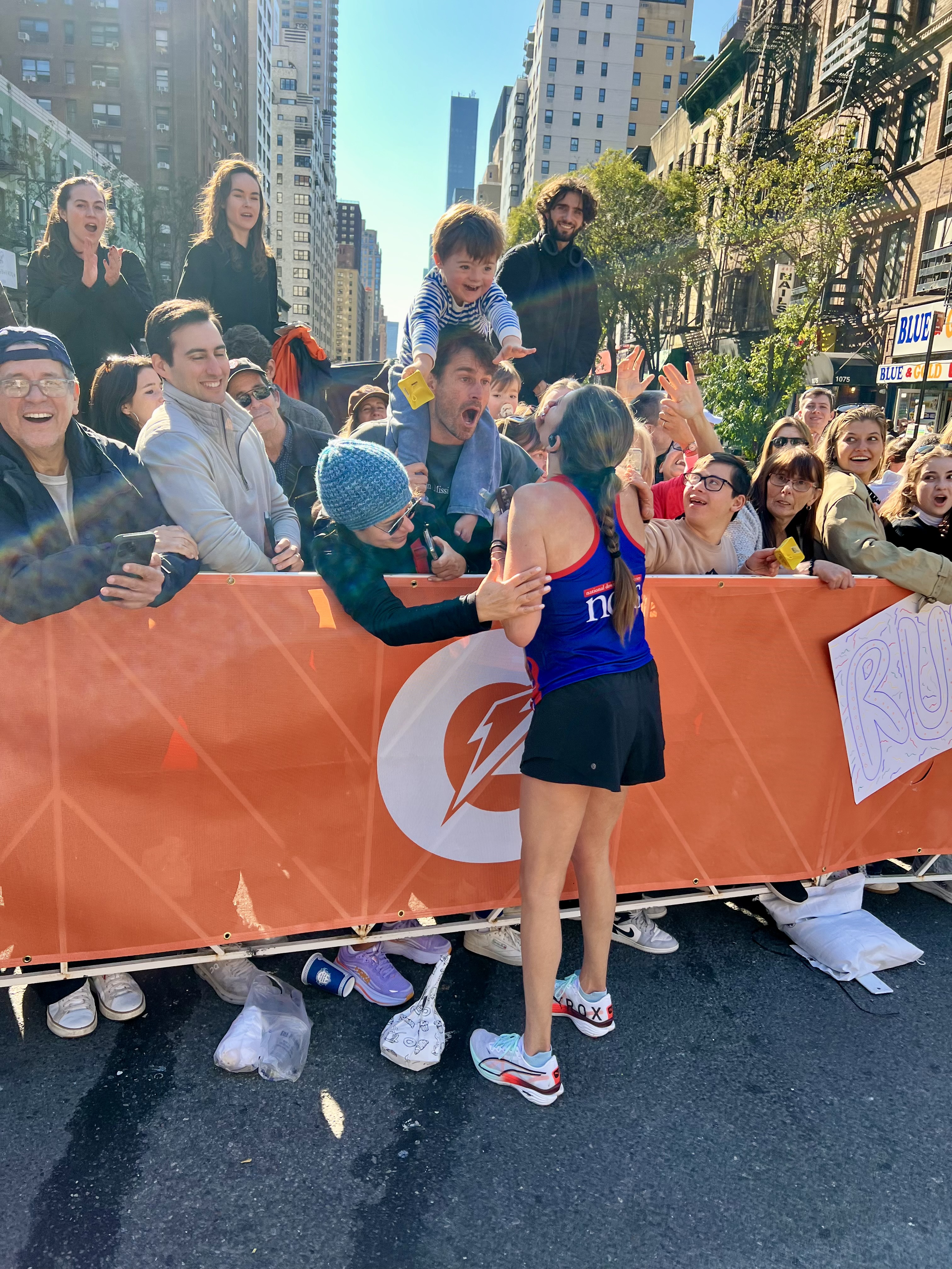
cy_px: 634
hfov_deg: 53.1
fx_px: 953
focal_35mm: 26
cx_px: 476
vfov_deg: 67.3
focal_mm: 5.7
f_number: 1.5
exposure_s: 1/866
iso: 50
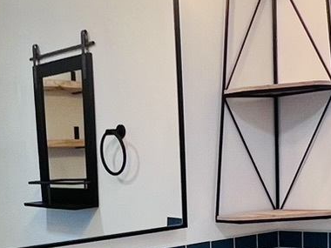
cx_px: 145
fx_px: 669
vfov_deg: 19.1
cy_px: 343
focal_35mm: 70
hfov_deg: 27.8
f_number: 1.8
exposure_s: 1/120
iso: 200
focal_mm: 1.57
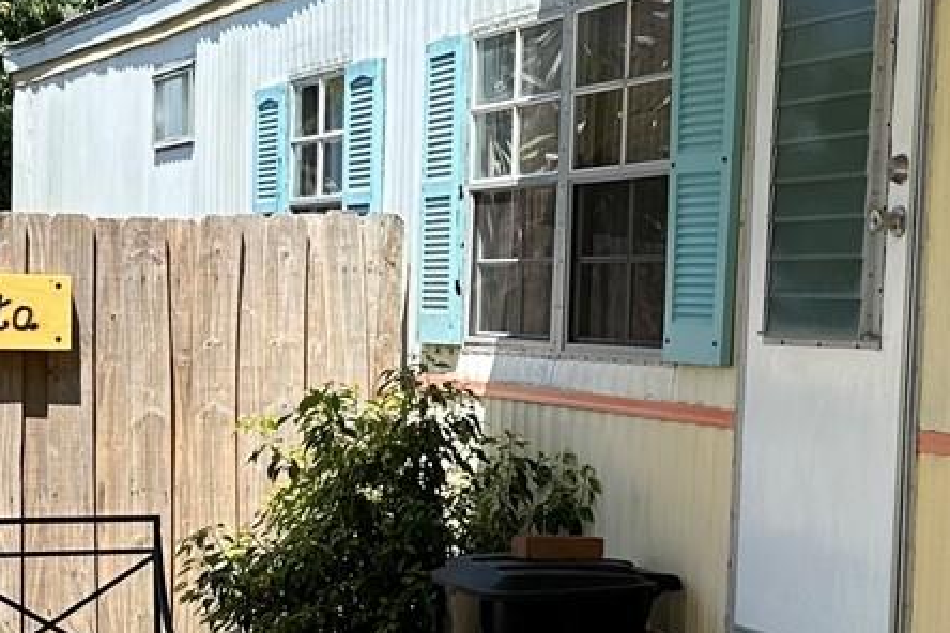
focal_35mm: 90
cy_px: 485
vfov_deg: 15.1
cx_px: 661
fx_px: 2375
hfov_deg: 22.5
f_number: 1.78
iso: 80
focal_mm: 6.86
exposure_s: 1/2353
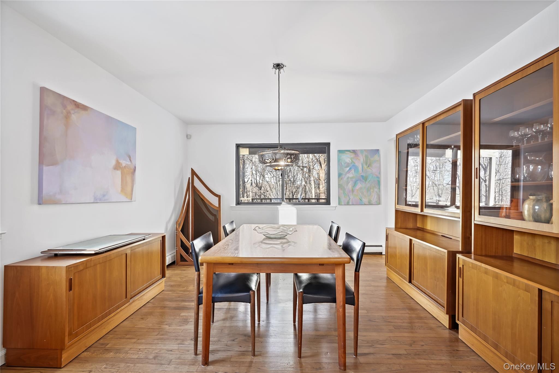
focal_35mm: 16
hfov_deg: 96.8
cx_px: 280
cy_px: 186
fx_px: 248
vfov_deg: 73.7
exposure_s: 1/3
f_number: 7.1
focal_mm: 16
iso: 1000
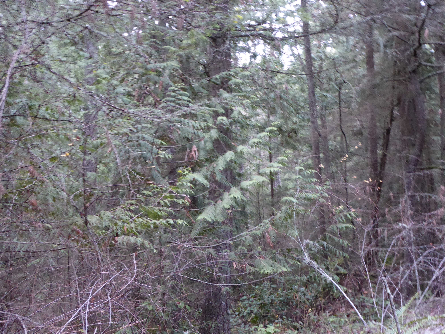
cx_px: 222
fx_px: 591
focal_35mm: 46
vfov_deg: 31.5
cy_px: 167
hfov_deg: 41.2
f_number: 3.9
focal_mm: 7.8
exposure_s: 1/6
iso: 800
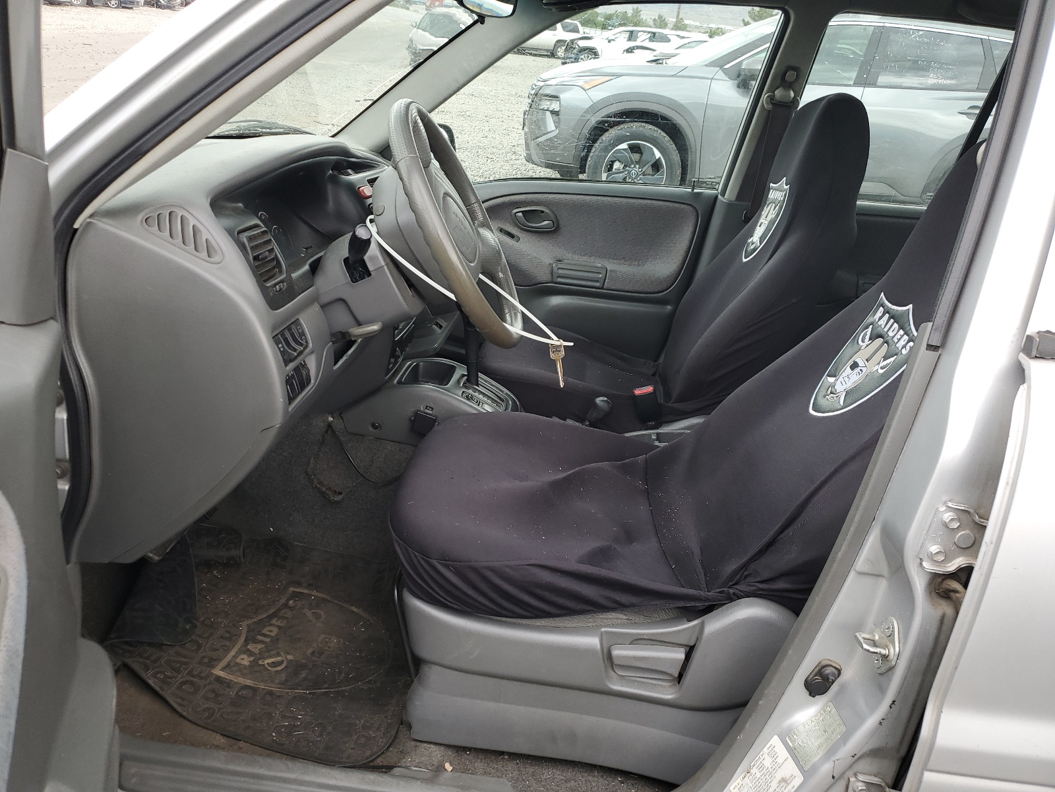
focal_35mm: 26
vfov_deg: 53.1
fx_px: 792
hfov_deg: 67.3
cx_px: 528
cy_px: 396
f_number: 1.5
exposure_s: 1/256
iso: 50
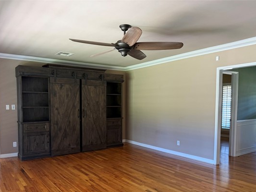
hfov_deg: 61.5
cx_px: 111
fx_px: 214
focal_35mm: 29
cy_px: 116
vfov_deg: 47.9
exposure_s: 1/60
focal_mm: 6.76
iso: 320
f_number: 1.78
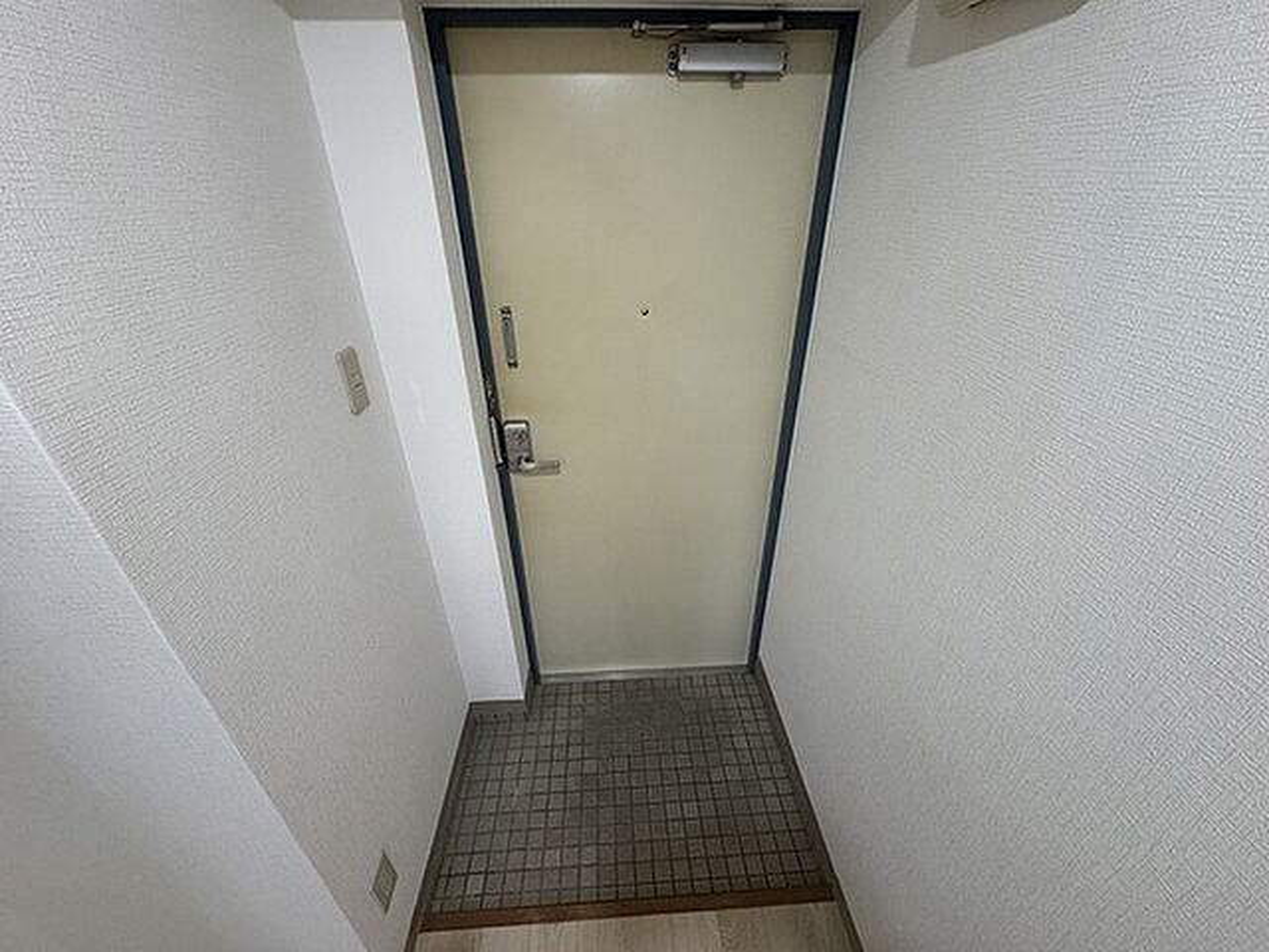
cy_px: 476
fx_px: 513
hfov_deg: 102.1
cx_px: 634
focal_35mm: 14
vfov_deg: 85.7
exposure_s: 1/60
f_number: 2.2
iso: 200
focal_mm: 2.22
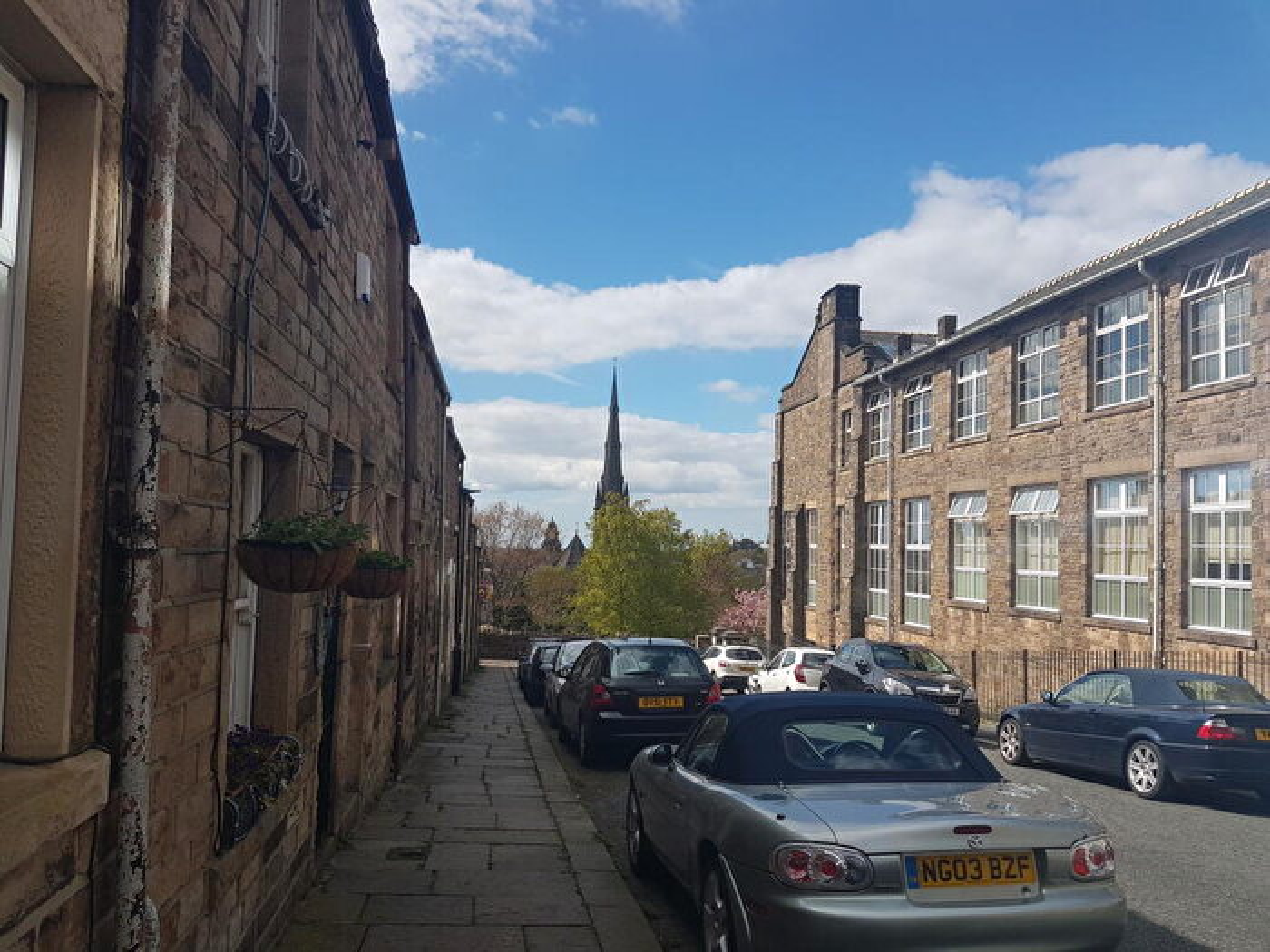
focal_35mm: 26
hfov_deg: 67.3
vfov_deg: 53.1
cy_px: 476
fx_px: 954
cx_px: 635
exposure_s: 1/2776
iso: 40
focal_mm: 4.2
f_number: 1.7
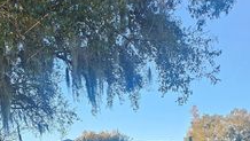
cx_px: 67
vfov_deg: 18.5
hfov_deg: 34.2
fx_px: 398
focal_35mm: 60
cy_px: 192
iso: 50
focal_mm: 5
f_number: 1.8
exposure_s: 1/433
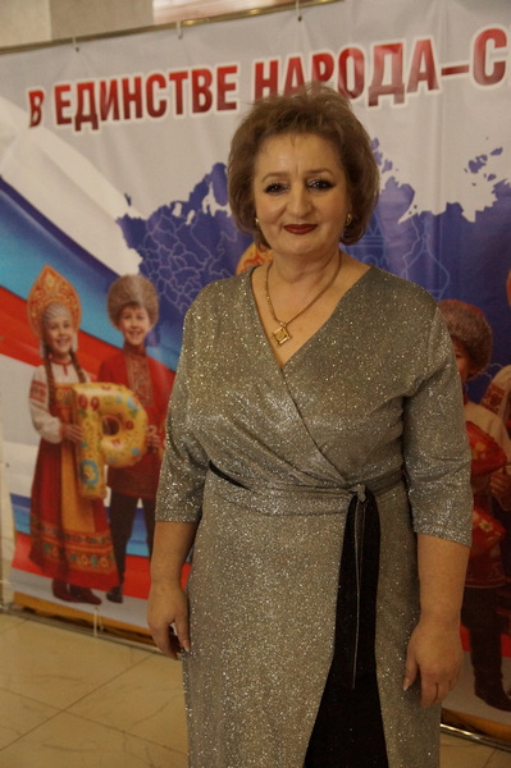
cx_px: 256
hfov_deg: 29.8
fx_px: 960
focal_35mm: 45
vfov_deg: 43.6
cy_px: 384
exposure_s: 1/320
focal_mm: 30
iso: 3200
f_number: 3.2
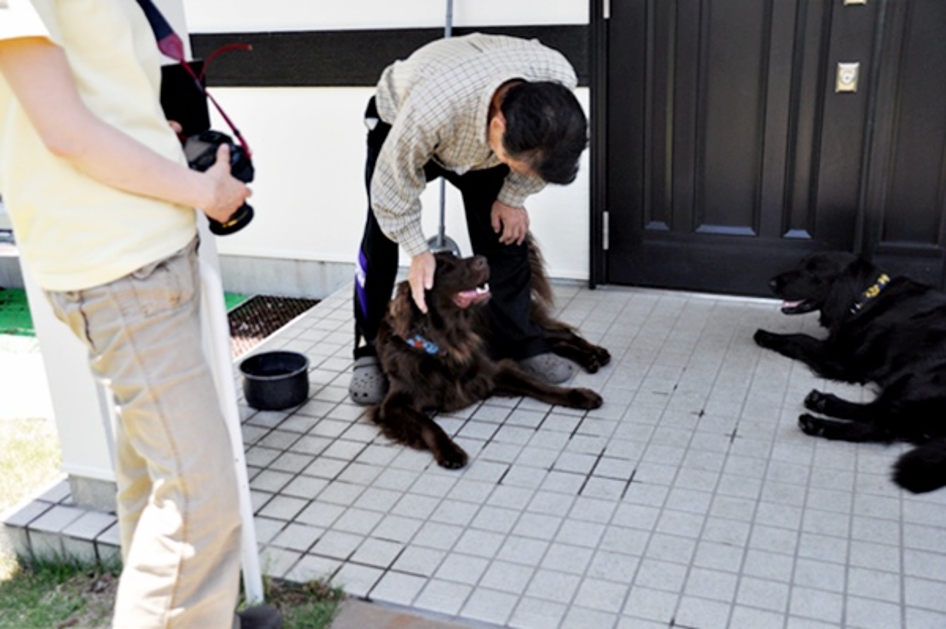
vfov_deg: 35.4
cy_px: 314
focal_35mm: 38
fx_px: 985
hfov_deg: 51.3
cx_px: 473
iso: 400
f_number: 4
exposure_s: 1/1000
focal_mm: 25
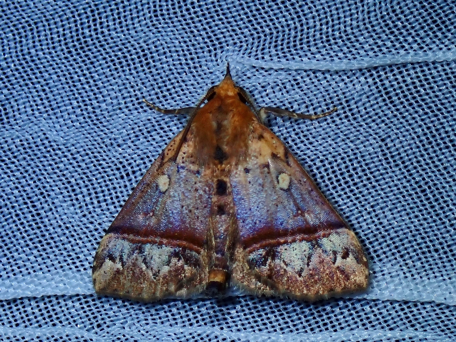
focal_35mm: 100
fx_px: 1317
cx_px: 228
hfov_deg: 19.6
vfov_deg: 14.8
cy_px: 171
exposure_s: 1/400
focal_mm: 18
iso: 100
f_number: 18
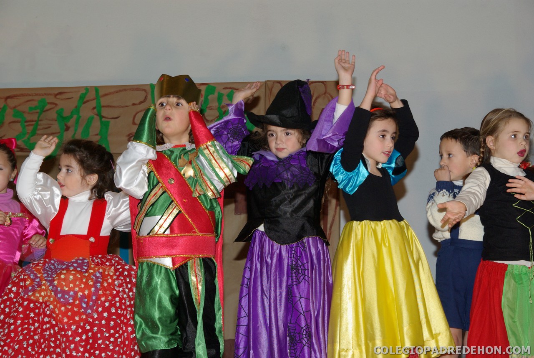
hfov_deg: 27.0
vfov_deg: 18.2
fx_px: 1114
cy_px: 179
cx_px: 267
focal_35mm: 75
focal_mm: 50
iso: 400
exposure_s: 1/60
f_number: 5.6
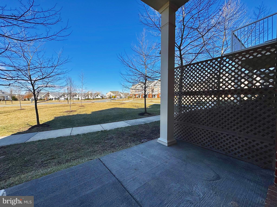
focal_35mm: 14
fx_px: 112
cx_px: 138
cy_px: 104
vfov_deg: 85.7
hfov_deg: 102.1
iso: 50
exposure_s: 1/1536
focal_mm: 2.22
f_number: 2.2
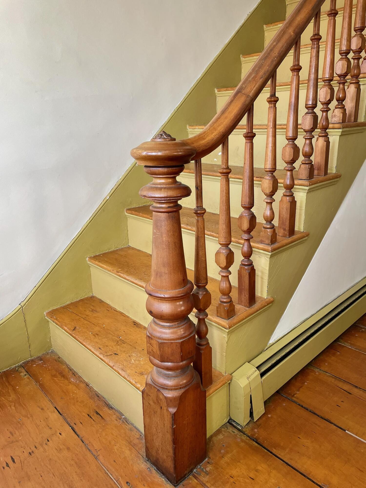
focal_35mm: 26
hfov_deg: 53.1
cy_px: 244
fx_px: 367
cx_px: 183
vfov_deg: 67.3
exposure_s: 1/121
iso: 125
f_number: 1.6
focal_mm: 4.2
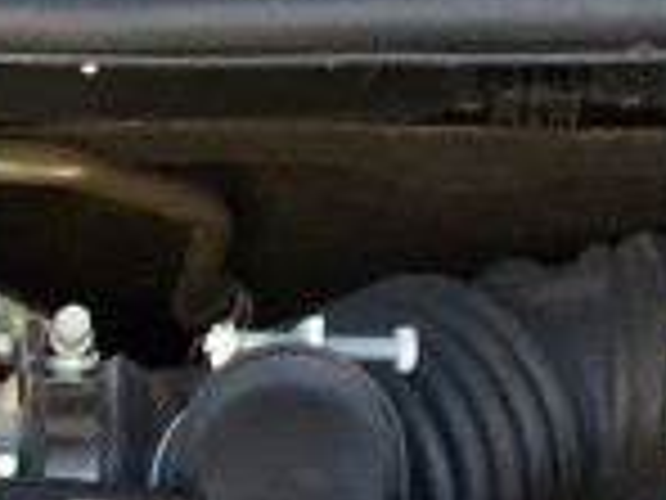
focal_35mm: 201
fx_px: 3867
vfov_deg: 7.0
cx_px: -351
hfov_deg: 9.5
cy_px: 1225
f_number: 2.2
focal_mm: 4.15
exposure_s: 1/30
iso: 32
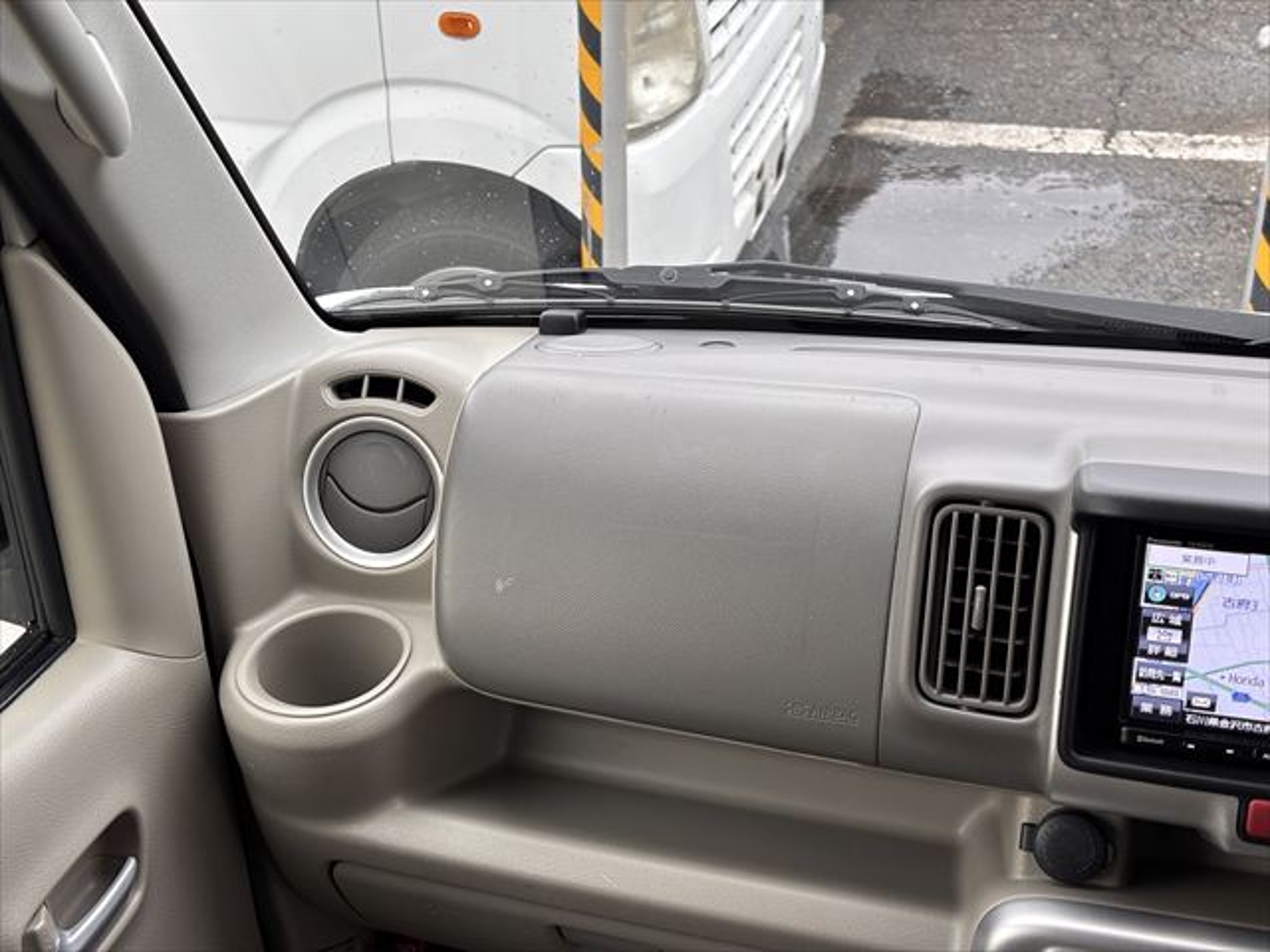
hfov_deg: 36.8
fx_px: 1908
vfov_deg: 28.0
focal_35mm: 52
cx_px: 635
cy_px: 476
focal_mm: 5.96
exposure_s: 1/81
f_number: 1.6
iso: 50
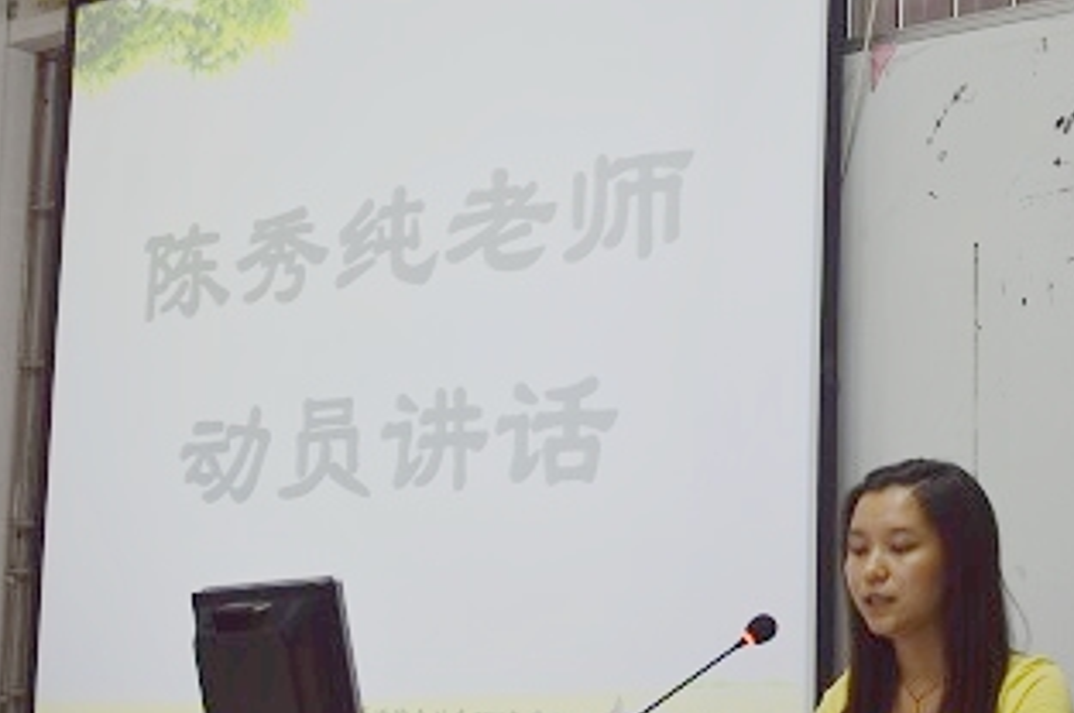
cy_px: 339
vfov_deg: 16.3
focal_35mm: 84
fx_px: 2497
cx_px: 775
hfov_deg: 24.1
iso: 250
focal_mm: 35
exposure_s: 1/40
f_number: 4.5
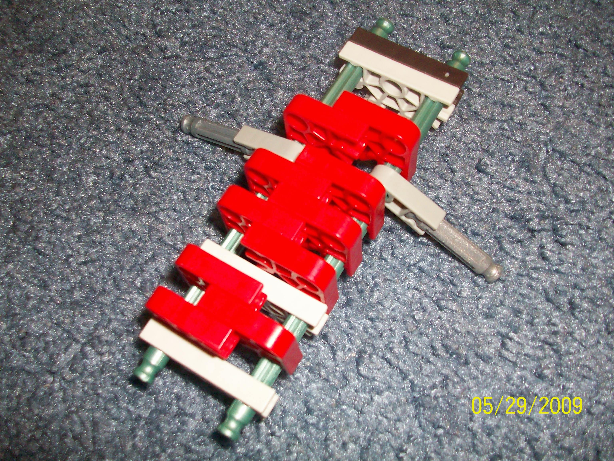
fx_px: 603
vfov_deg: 41.8
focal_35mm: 34
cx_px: 307
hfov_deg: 54.0
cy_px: 230
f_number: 2.8
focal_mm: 5.7
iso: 160
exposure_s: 1/60
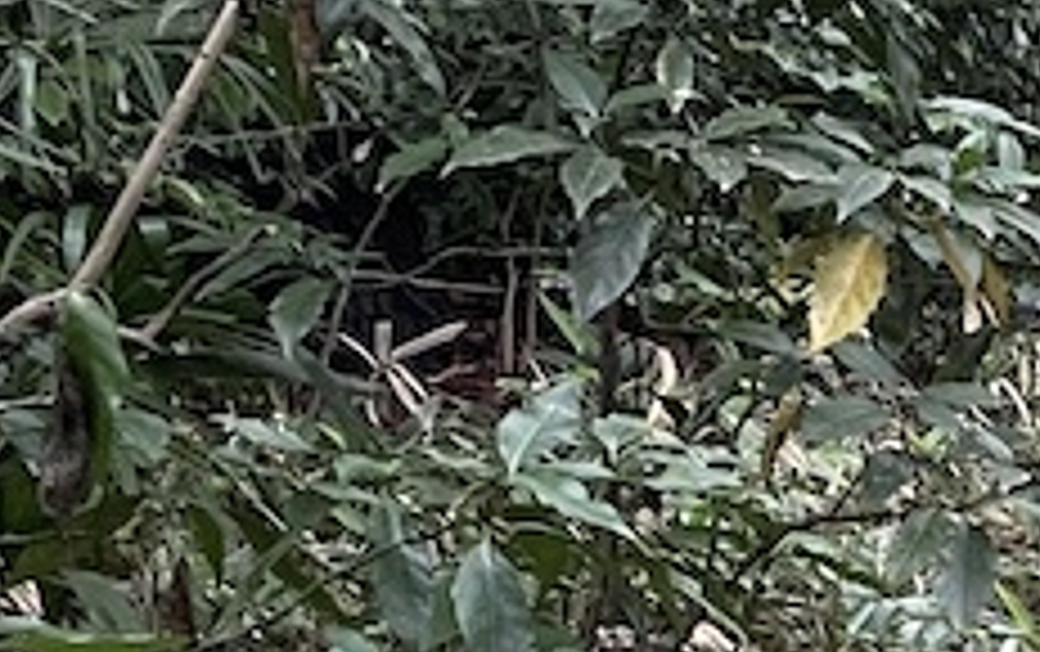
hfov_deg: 13.7
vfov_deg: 9.1
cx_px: 1594
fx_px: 4058
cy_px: 634
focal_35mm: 143
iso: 320
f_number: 1.6
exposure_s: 1/60
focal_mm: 4.2
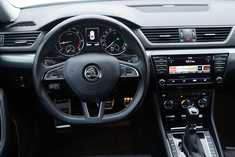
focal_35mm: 36
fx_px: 235
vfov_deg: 36.9
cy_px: 78
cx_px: 118
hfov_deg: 53.1
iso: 250
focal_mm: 24
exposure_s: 1/40
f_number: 2.8
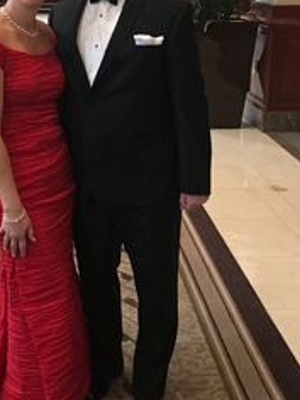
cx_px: 92
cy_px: 159
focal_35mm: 59
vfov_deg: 32.6
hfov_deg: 24.6
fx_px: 682
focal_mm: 4.15
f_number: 2.2
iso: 64
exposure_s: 1/4
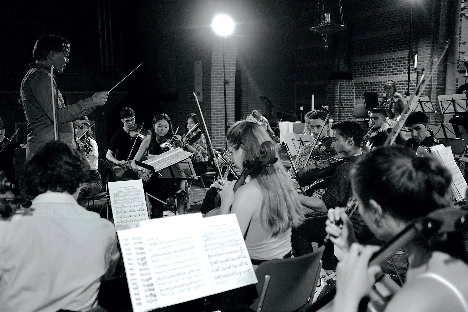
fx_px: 468
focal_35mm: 36
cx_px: 234
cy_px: 156
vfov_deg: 36.9
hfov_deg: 53.1
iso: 3200
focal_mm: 24
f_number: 1.8
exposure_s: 1/500
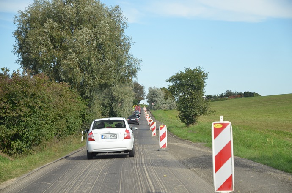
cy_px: 96
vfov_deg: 14.0
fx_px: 789
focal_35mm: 98
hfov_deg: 21.0
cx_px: 146
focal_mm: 65
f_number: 5.3
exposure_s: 1/800
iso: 800
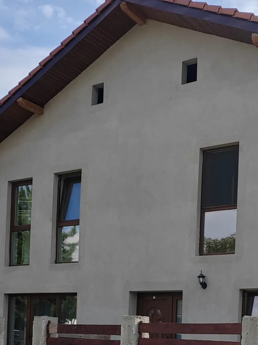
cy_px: 337
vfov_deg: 29.4
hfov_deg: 23.5
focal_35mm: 62
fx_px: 617
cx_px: 176
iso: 100
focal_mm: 5.52
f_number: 1.9
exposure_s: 1/3300
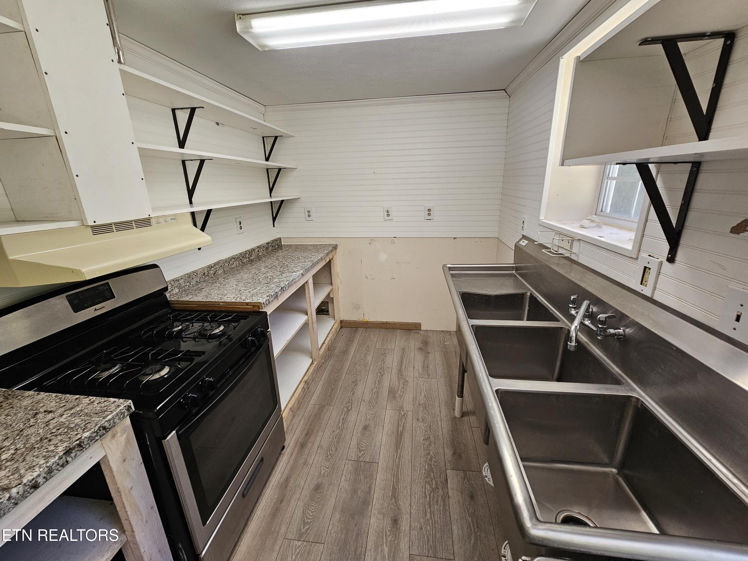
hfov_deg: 106.2
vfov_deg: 89.9
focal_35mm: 13
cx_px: 374
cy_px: 280
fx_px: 281
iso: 80
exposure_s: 1/60
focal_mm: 2.2
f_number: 2.2
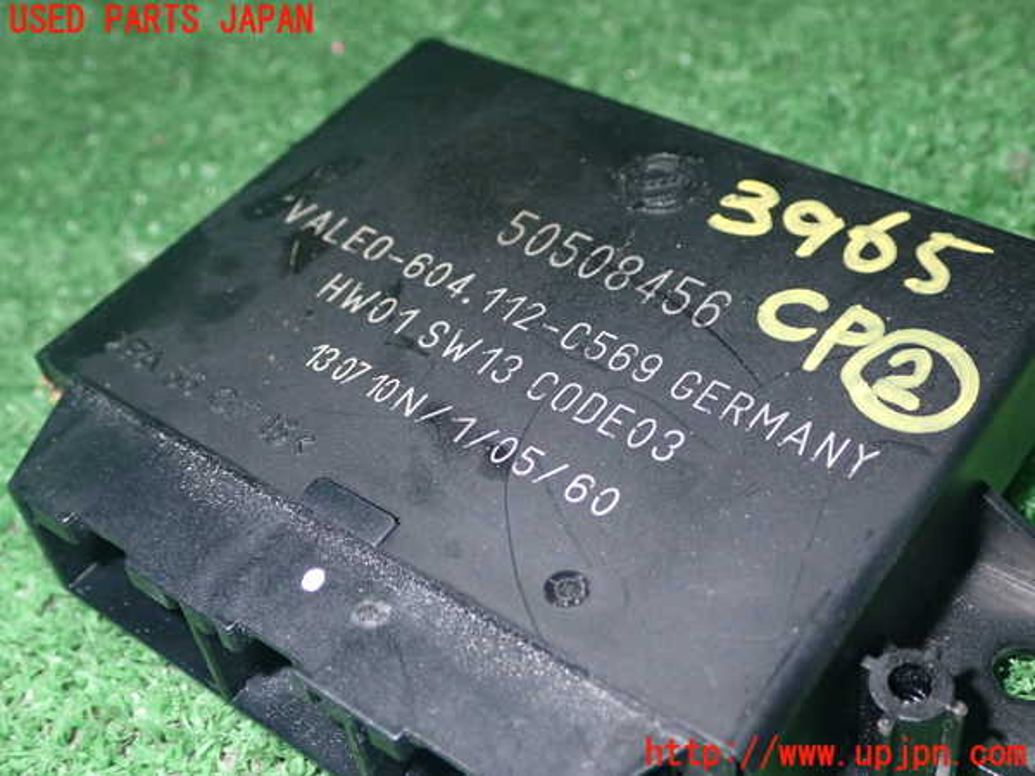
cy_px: 388
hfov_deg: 40.4
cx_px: 518
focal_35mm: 47
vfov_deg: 30.9
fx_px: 1405
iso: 500
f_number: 9
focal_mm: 8.4
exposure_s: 1/50
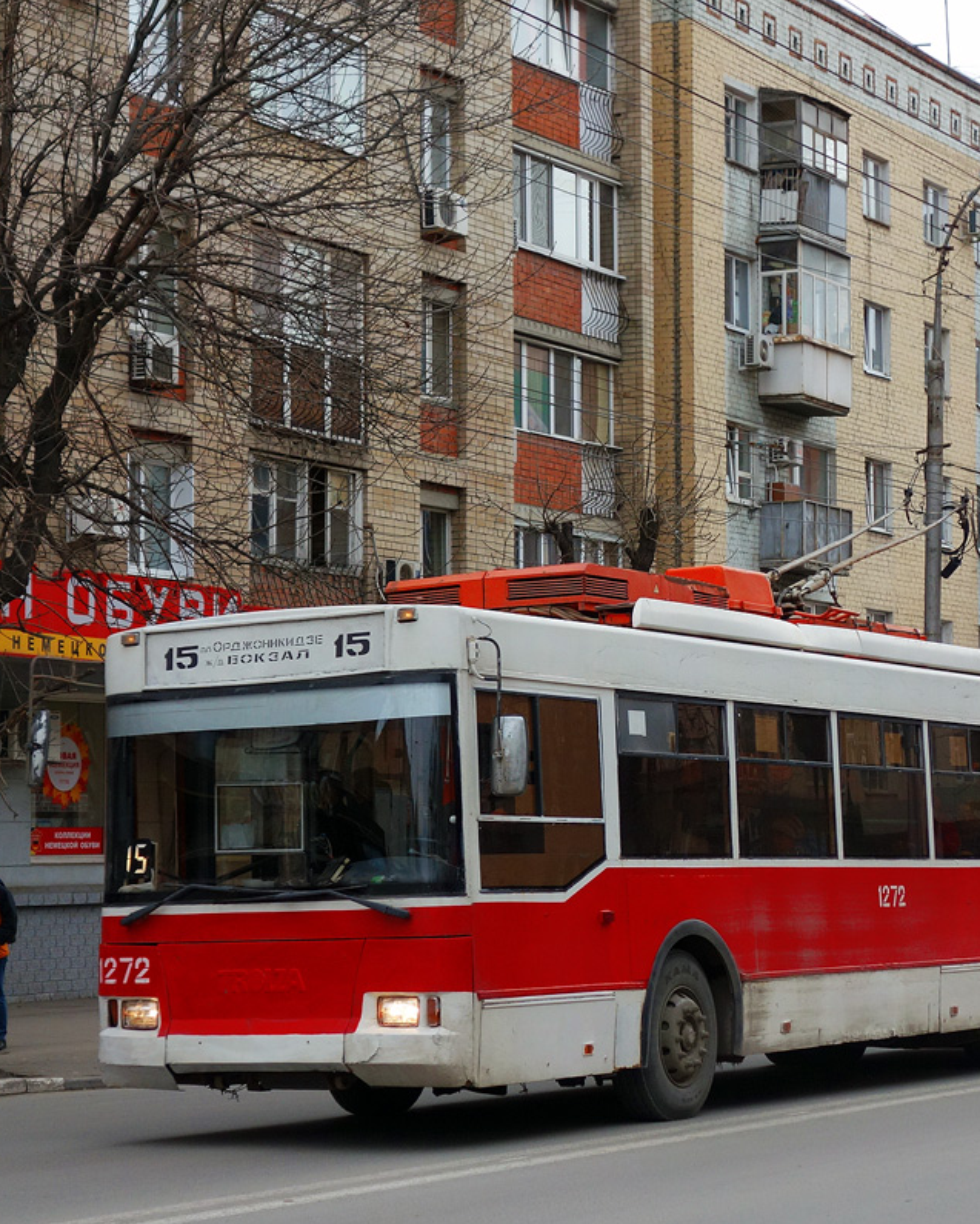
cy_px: 612
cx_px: 543
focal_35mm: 75
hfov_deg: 20.4
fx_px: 2719
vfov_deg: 25.4
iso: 250
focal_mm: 19.53
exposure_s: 1/500
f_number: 3.5
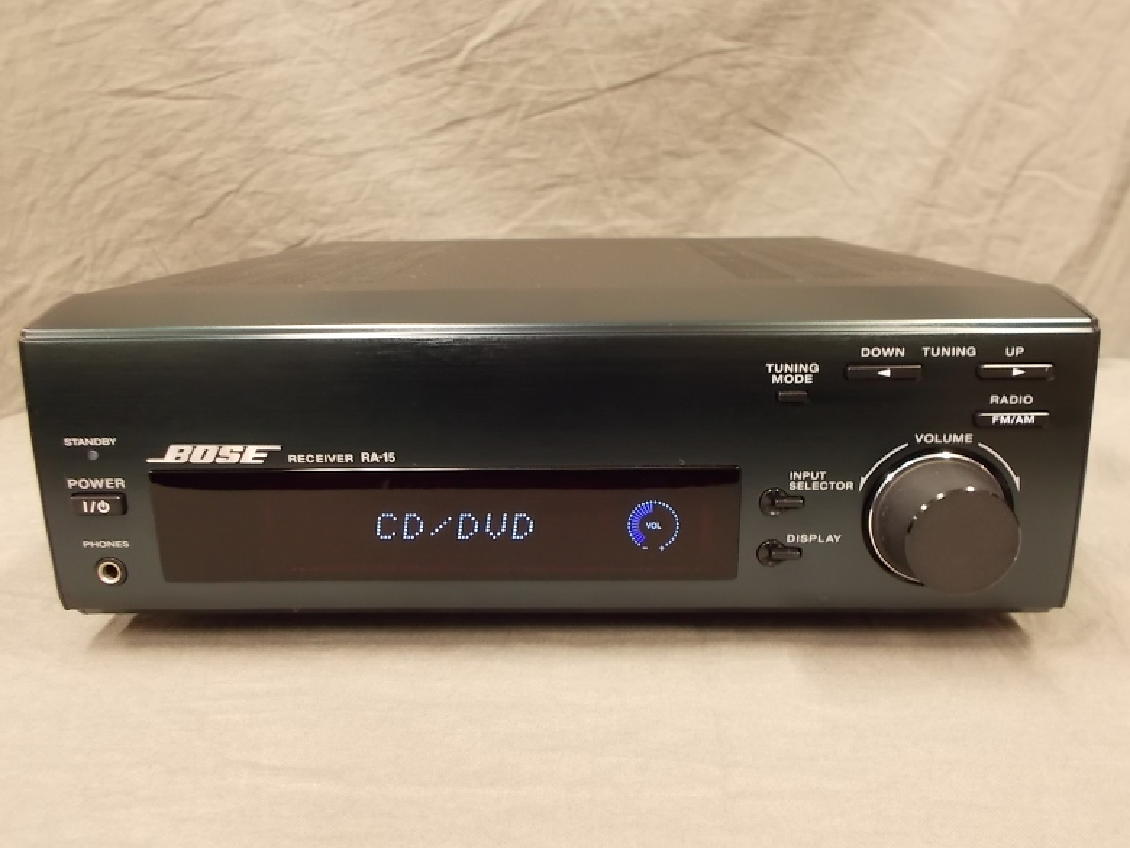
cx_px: 565
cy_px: 424
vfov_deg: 46.8
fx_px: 979
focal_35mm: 30
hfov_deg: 60.0
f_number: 3.4
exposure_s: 1/8
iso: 200
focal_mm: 5.3
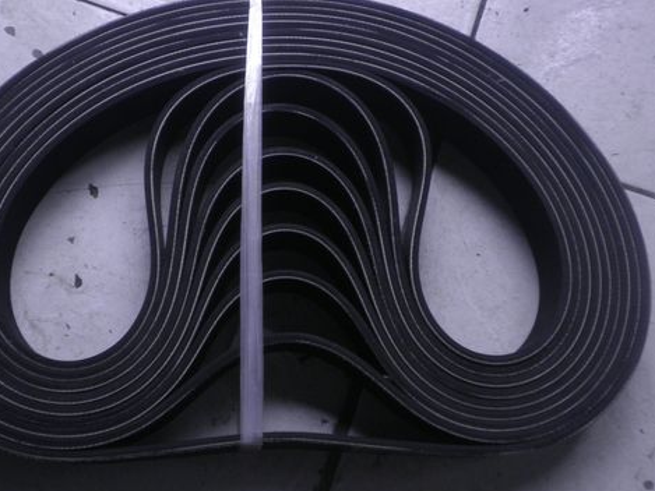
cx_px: 271
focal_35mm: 41
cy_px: 234
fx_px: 776
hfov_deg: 45.6
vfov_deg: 35.1
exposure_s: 1/30
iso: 80
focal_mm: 5.5
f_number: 2.8
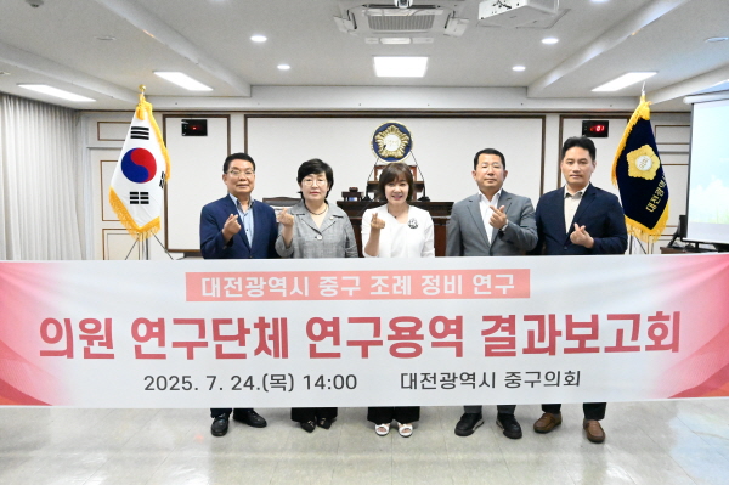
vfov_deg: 41.0
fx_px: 647
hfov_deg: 58.8
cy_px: 242
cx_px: 364
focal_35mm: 32
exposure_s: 1/800
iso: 51200
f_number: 10
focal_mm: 32
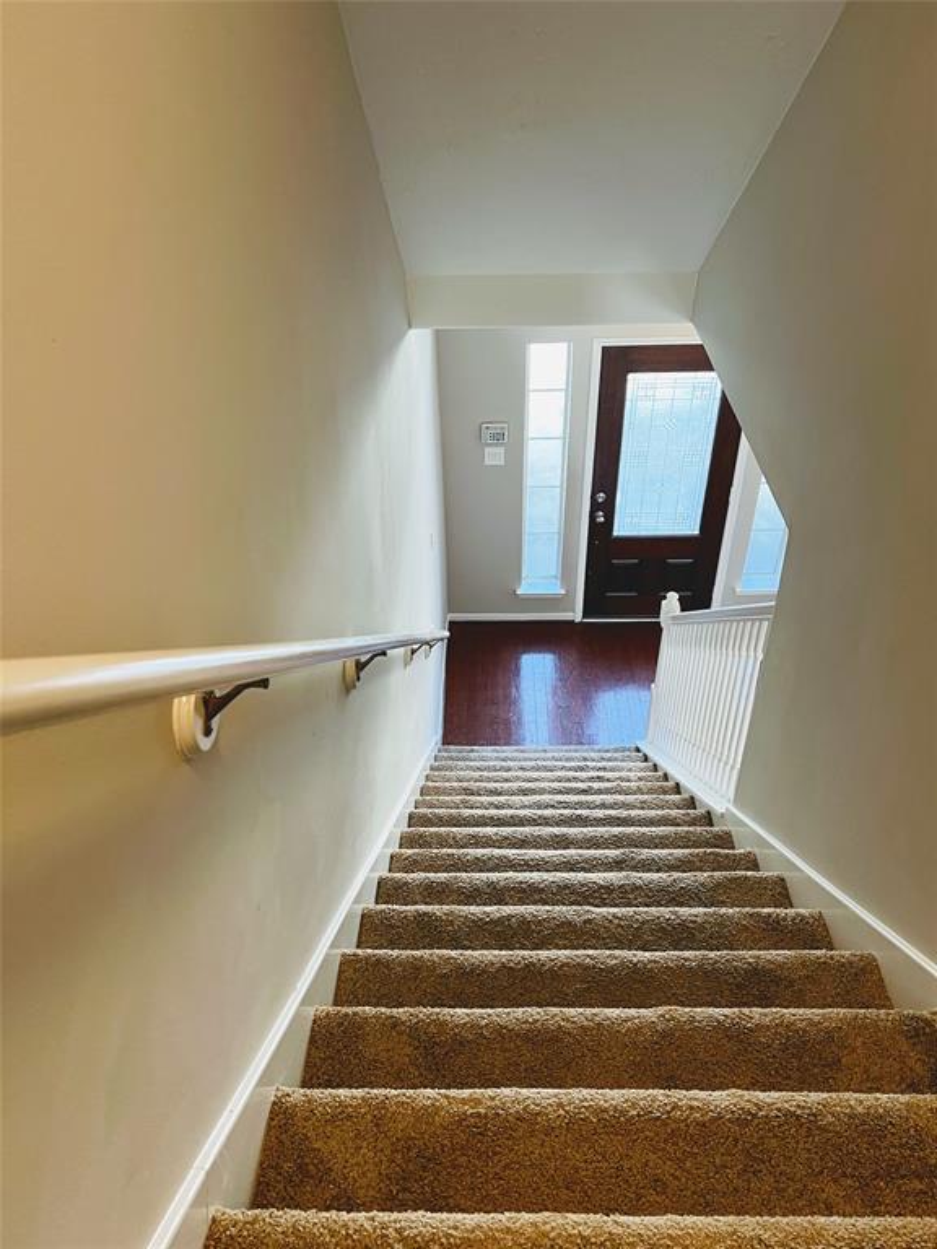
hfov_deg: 53.1
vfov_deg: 67.3
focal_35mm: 26
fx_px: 938
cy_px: 624
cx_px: 468
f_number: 1.5
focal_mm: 5.7
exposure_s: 1/60
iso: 100
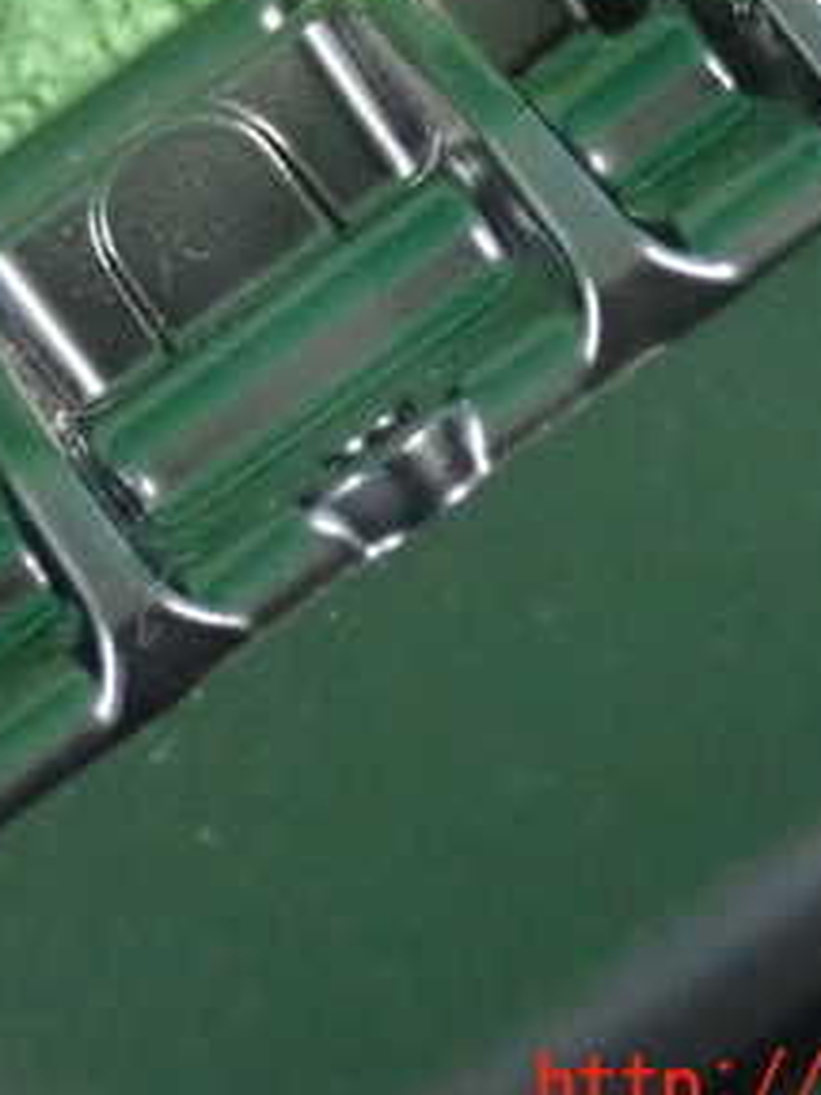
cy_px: 281
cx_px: 255
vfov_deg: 19.1
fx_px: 3226
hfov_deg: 14.5
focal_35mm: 102
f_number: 3.2
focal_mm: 8.99
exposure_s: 1/50
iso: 3200
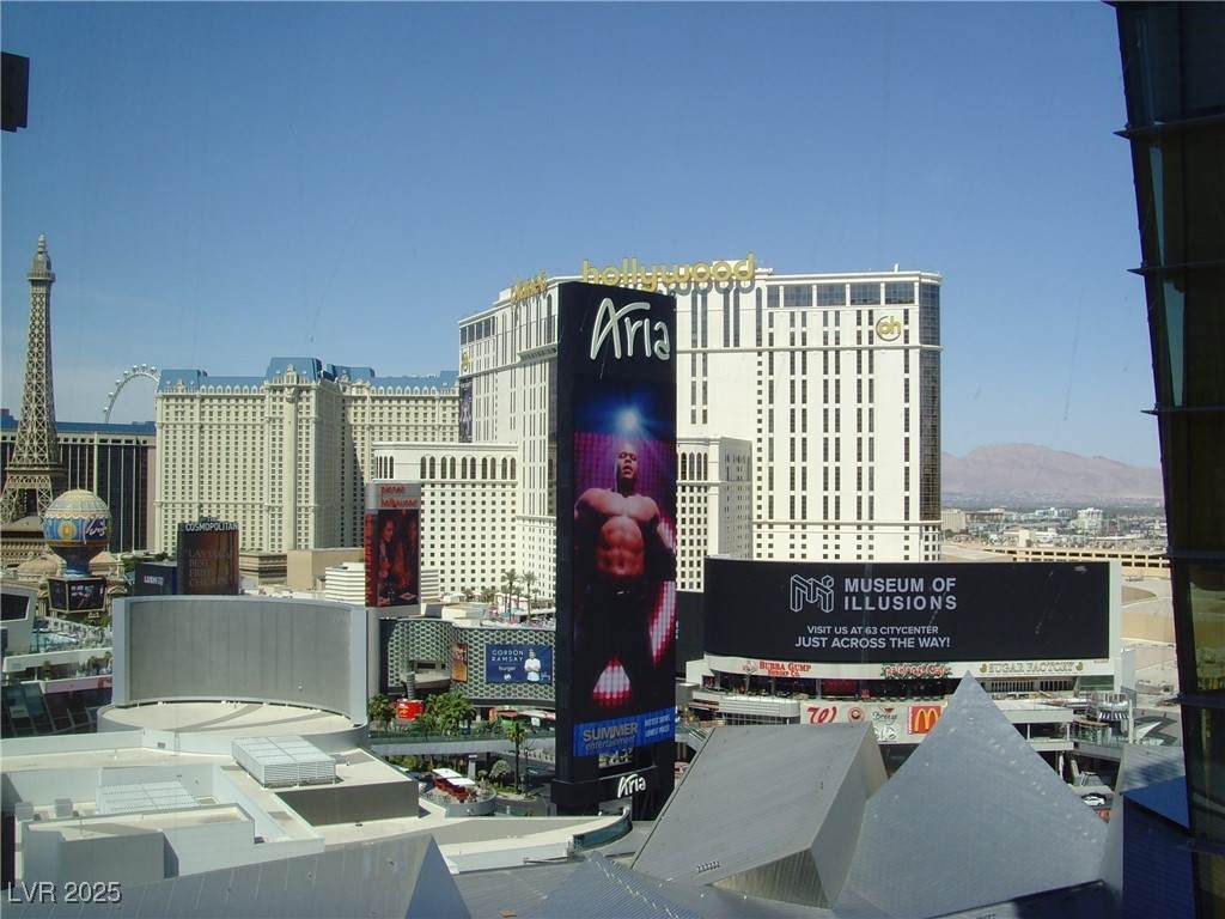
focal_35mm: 39
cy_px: 460
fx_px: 1380
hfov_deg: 47.9
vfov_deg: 36.8
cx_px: 612
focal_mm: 6.6
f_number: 6.3
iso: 80
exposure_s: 1/250
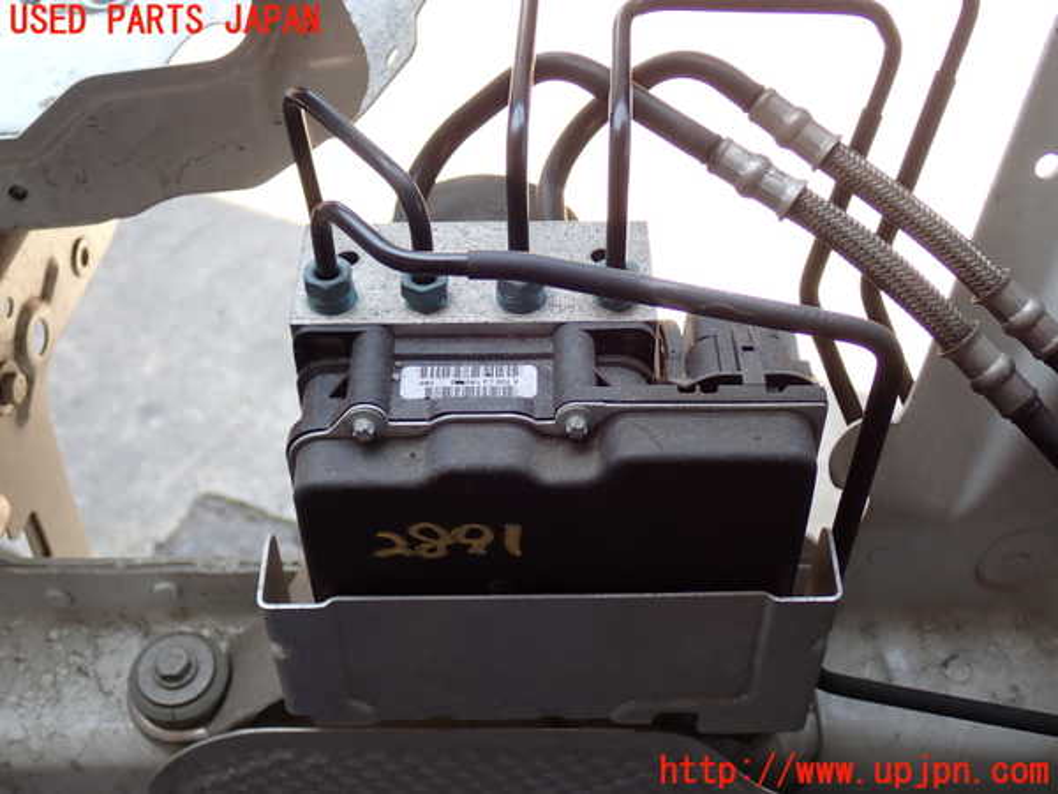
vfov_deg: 32.9
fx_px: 1345
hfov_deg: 42.9
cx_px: 529
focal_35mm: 44
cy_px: 397
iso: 125
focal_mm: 7.84
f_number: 2.9
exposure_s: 1/80
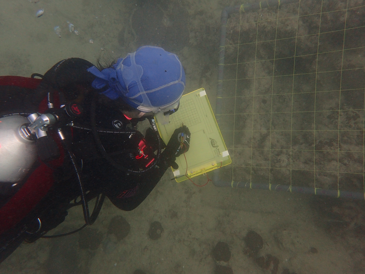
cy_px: 137
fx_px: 264
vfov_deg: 54.9
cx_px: 182
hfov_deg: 69.4
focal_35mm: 25
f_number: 2.8
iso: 100
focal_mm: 4.5
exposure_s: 1/320
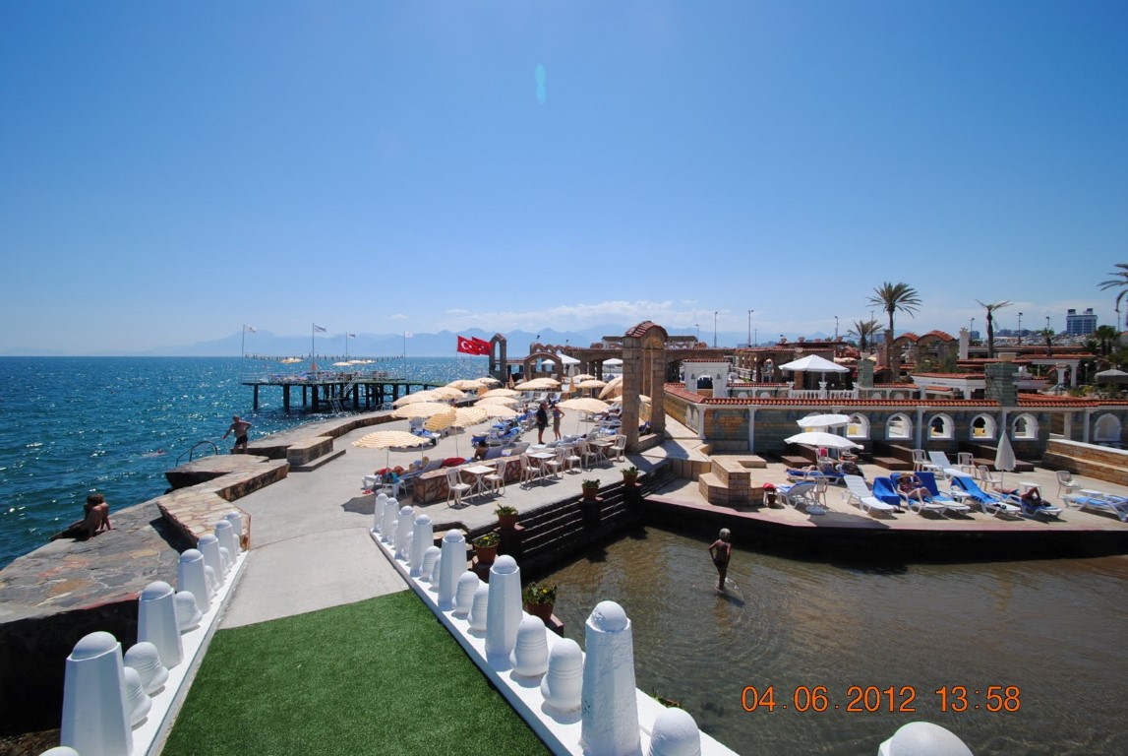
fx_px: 471
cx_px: 564
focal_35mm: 15
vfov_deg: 77.5
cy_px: 378
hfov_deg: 100.3
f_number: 9
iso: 100
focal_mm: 10
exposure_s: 1/320
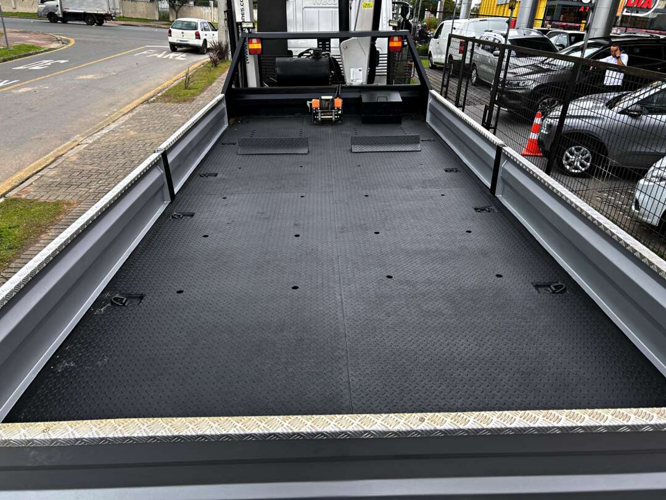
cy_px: 250
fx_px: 500
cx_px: 333
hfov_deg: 67.3
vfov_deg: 53.1
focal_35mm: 26
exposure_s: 1/380
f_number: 1.5
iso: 50
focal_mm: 5.7
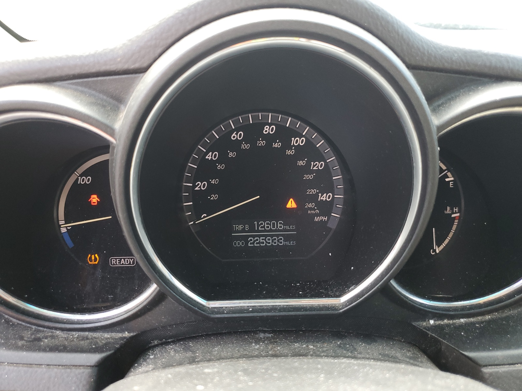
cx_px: 261
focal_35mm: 26
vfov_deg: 53.1
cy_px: 196
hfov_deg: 67.3
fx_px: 392
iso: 80
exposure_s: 1/120
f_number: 1.5
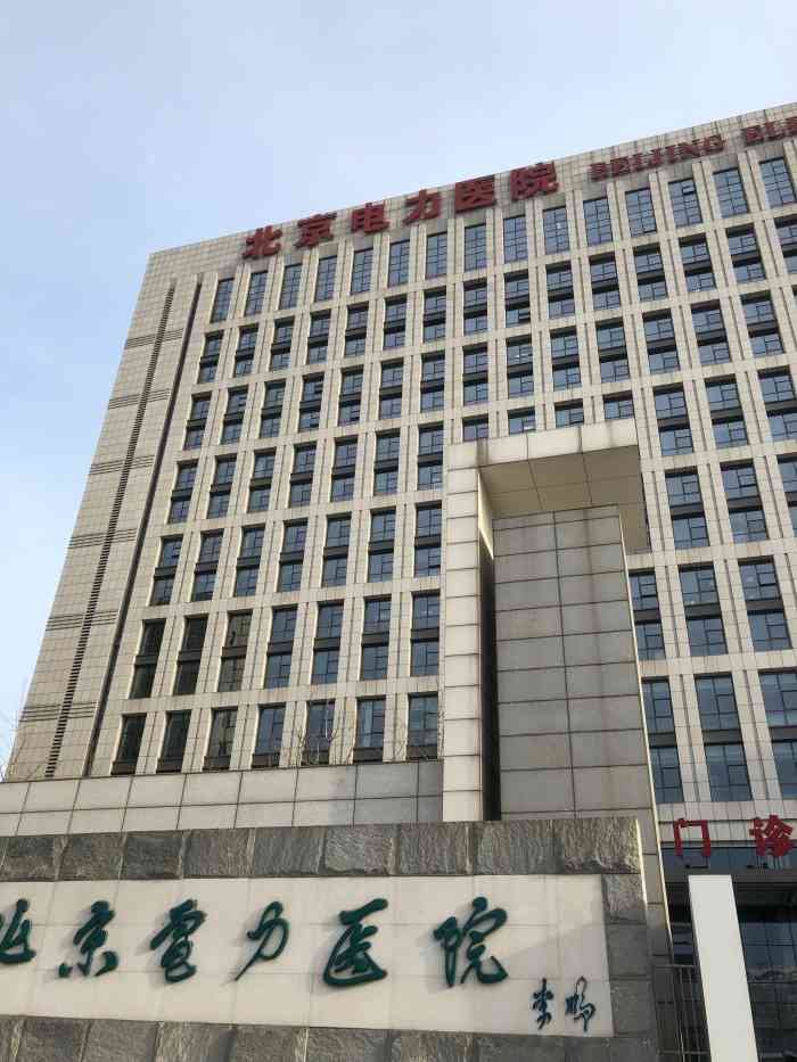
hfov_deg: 49.8
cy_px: 531
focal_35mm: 28
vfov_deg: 63.4
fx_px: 859
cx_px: 398
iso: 20
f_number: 1.8
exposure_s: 1/906
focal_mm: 4
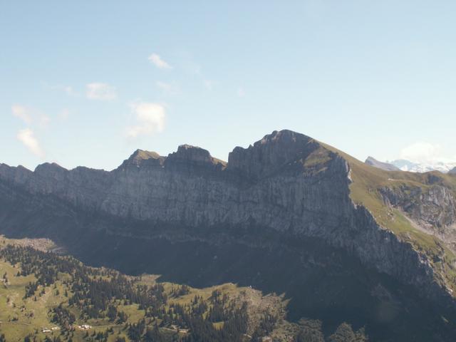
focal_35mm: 54
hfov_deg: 35.5
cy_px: 171
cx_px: 228
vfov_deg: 27.0
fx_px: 711
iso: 50
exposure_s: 1/100
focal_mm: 9.05
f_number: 8
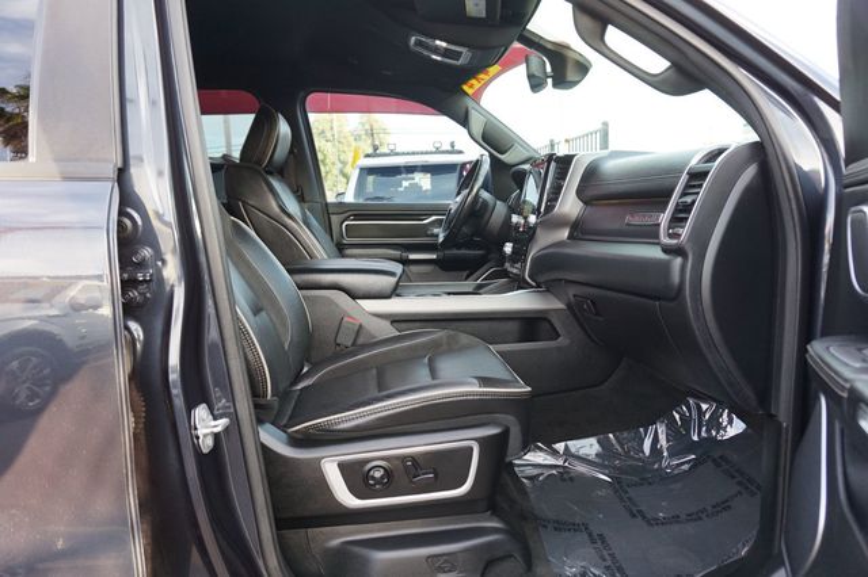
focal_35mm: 24
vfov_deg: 53.1
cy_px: 288
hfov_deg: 73.8
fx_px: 578
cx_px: 434
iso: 200
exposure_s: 1/60
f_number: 4
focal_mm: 16
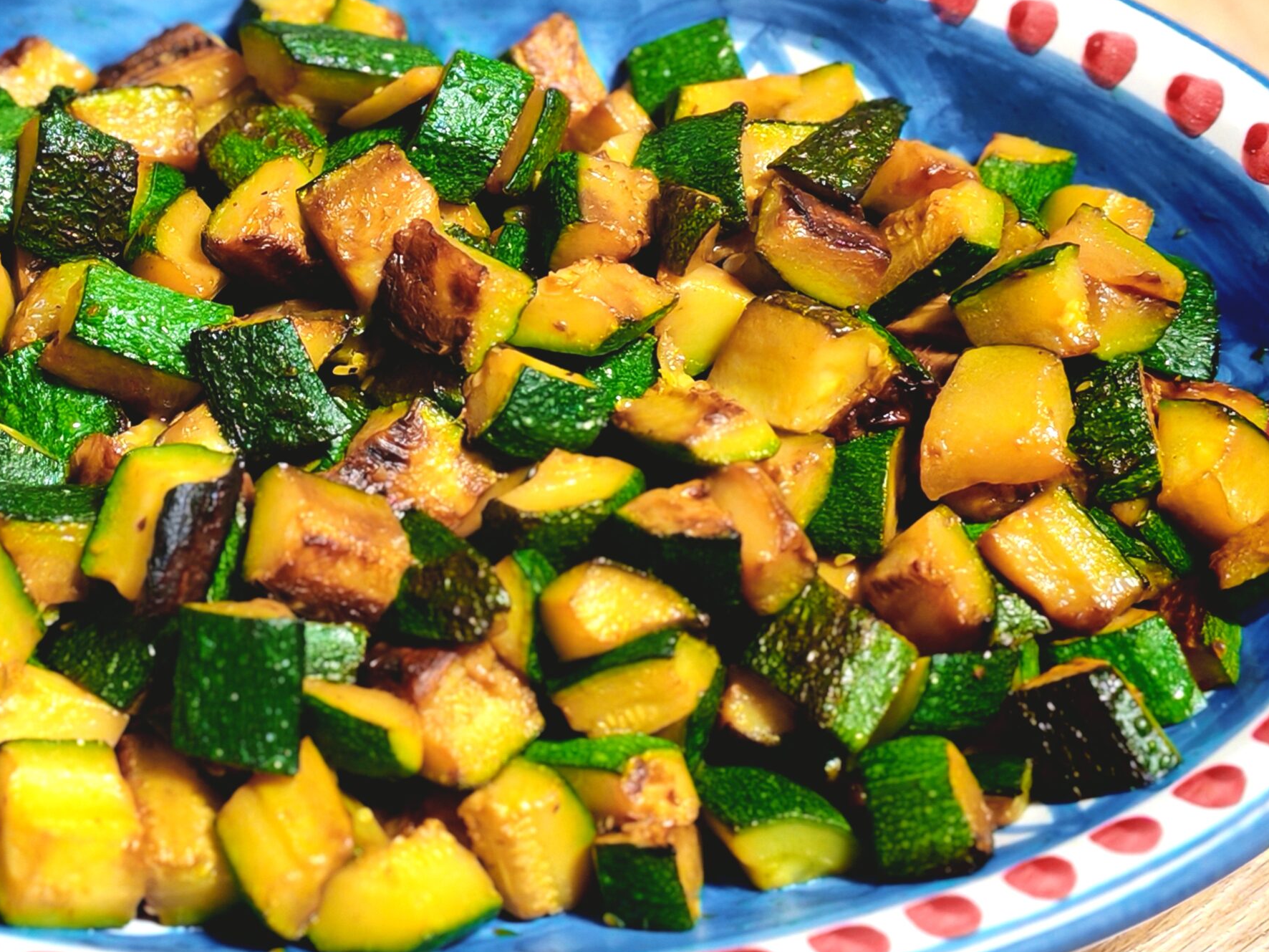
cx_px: 359
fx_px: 2859
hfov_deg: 24.8
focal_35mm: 78
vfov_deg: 18.9
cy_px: 359
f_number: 2.8
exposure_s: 1/25
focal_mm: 5.52
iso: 640
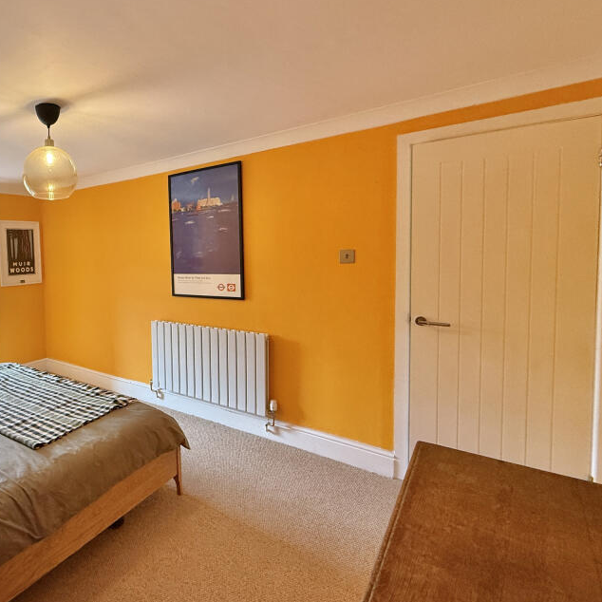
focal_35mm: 20
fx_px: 394
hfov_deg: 68.5
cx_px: 130
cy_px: 274
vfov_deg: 74.7
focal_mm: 2.22
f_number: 2.2
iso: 320
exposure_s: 1/87
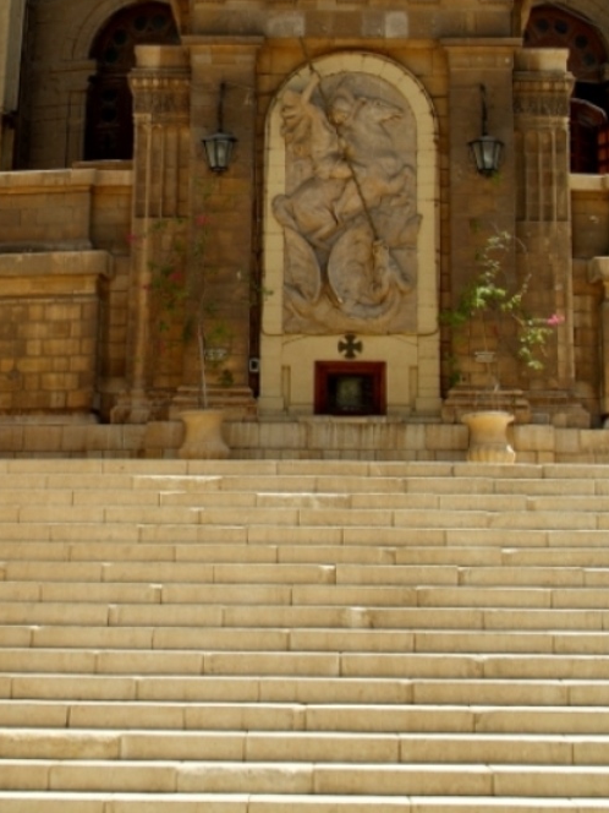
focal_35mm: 77
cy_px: 119
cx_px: 314
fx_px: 1806
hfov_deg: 19.1
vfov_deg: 24.8
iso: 100
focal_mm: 24
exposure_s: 1/125
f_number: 8
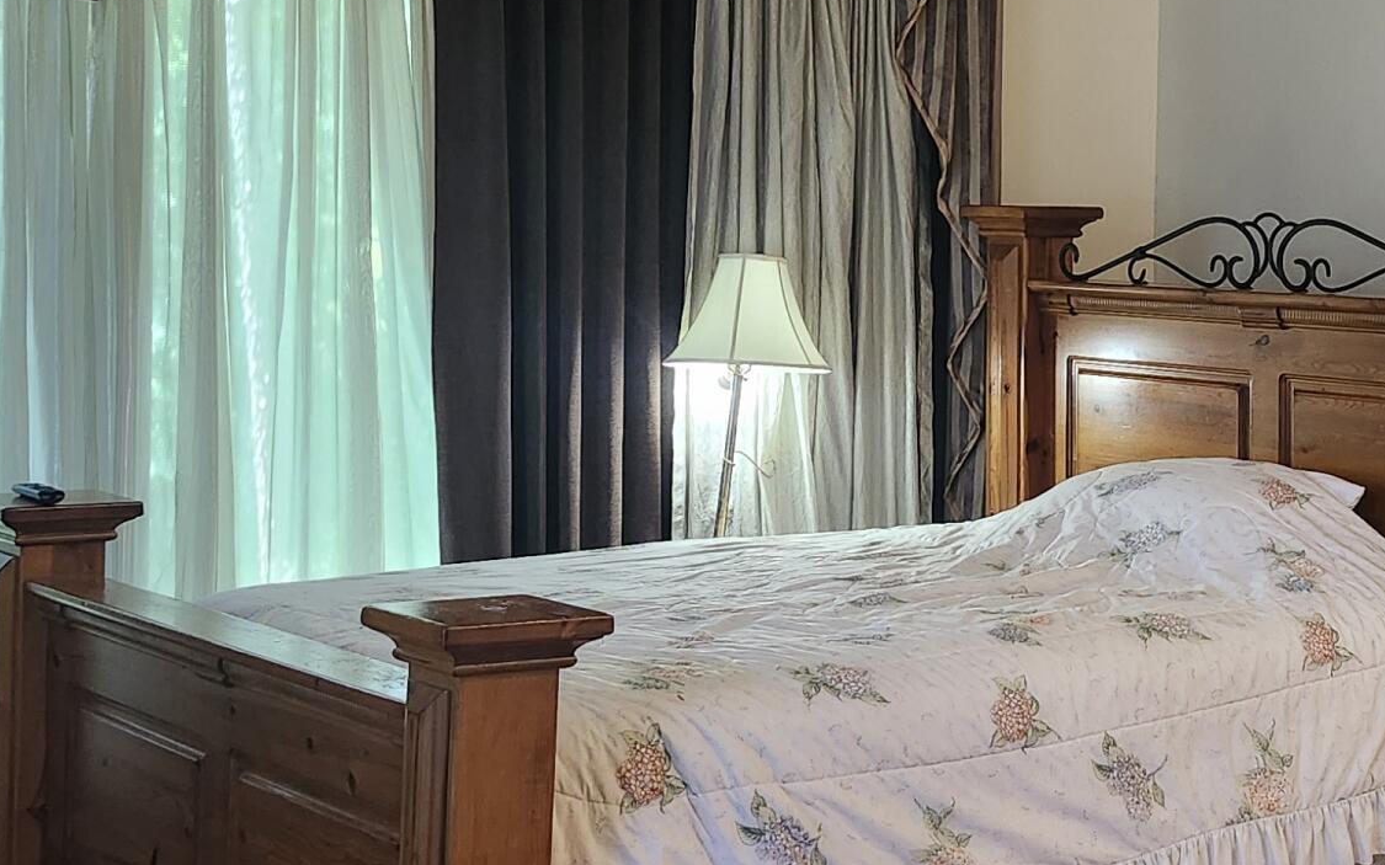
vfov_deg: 19.9
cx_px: 1054
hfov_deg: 30.9
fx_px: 2453
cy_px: 283
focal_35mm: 65
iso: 400
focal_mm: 5.54
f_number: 1.8
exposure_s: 1/120
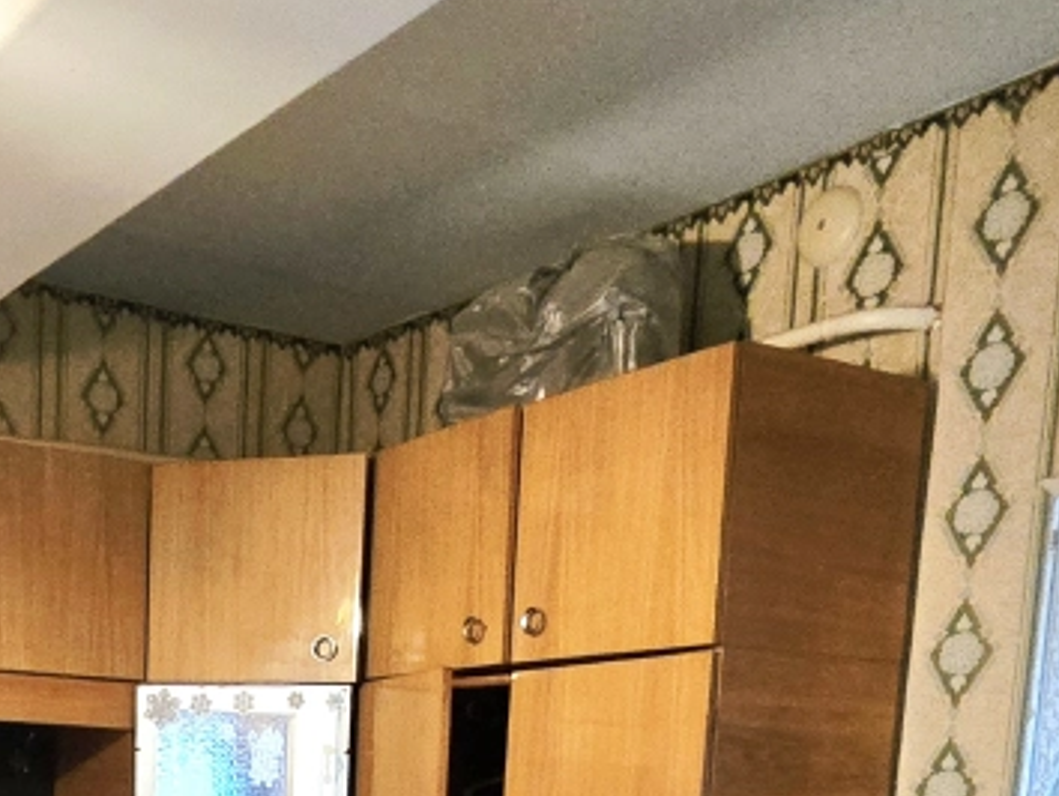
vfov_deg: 26.7
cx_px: 176
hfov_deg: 39.2
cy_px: 1037
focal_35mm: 46
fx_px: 1408
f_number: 2.2
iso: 1000
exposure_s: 1/50.3
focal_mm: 2.2
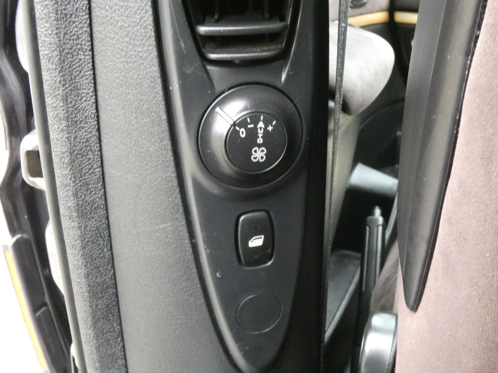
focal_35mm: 36
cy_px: 186
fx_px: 518
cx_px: 249
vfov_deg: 39.7
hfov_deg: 51.4
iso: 1600
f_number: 5.6
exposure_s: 1/15
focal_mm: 6.5
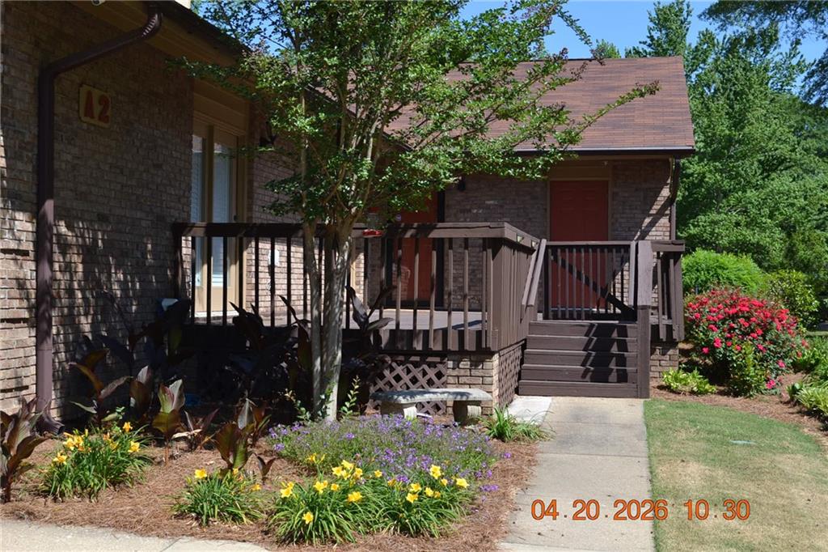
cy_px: 276
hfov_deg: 41.1
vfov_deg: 28.1
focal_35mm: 48
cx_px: 414
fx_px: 1104
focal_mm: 32
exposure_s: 1/200
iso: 100
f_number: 7.1
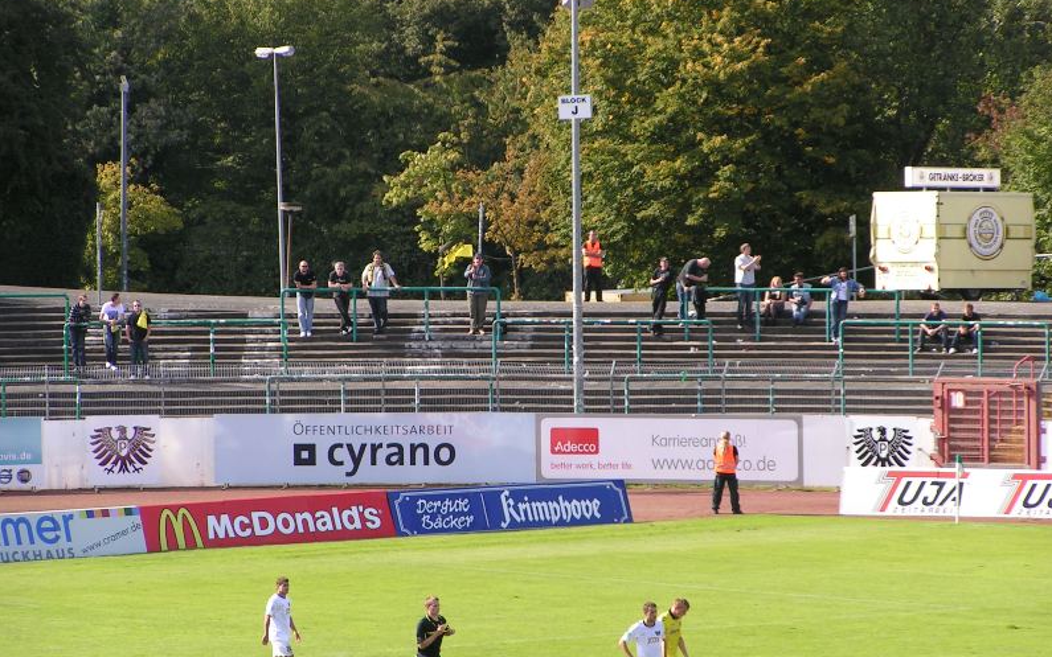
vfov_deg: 5.4
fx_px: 6910
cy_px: 292
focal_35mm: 241
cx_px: 528
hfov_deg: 8.7
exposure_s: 1/250
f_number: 4.5
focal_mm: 34.5
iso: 50
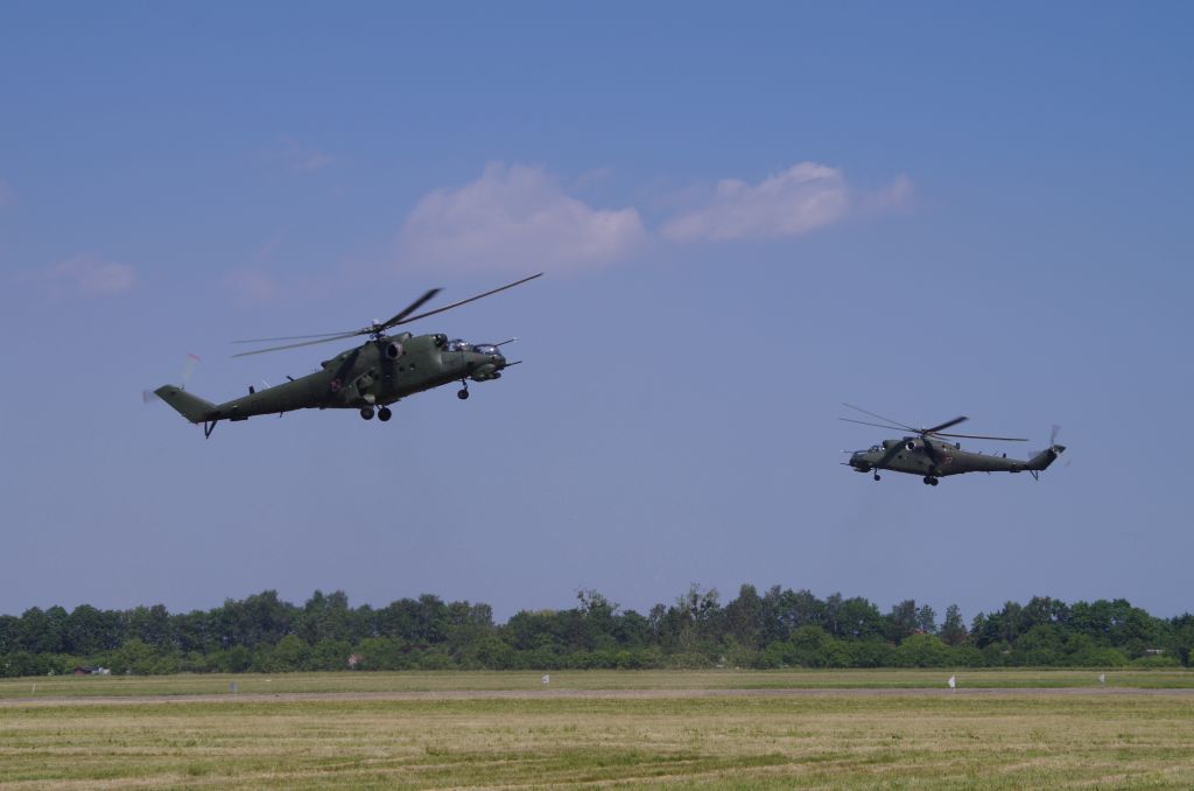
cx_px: 597
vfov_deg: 12.5
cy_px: 396
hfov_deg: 18.8
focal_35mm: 109
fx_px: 3607
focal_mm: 73
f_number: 8
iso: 100
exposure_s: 1/320
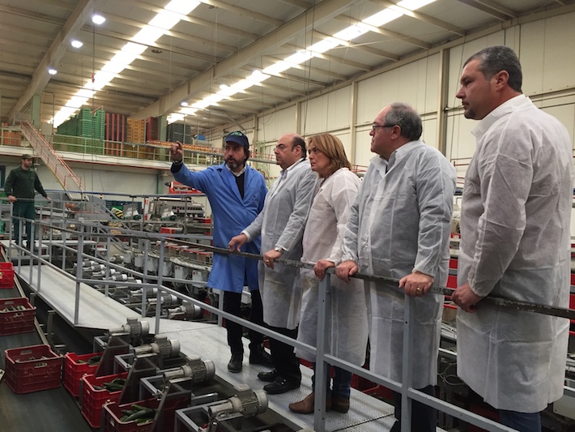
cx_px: 288
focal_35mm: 29
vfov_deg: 48.3
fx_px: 482
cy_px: 216
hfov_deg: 61.6
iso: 64
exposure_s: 1/33
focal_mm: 4.15
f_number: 2.2
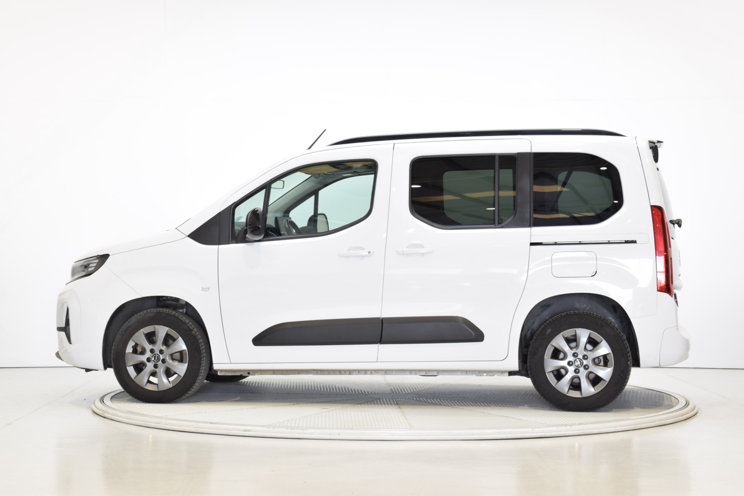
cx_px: 372
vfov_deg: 18.9
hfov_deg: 28.1
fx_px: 1488
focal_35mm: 72
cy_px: 248
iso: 100
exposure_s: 1/4
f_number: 10
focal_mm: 48
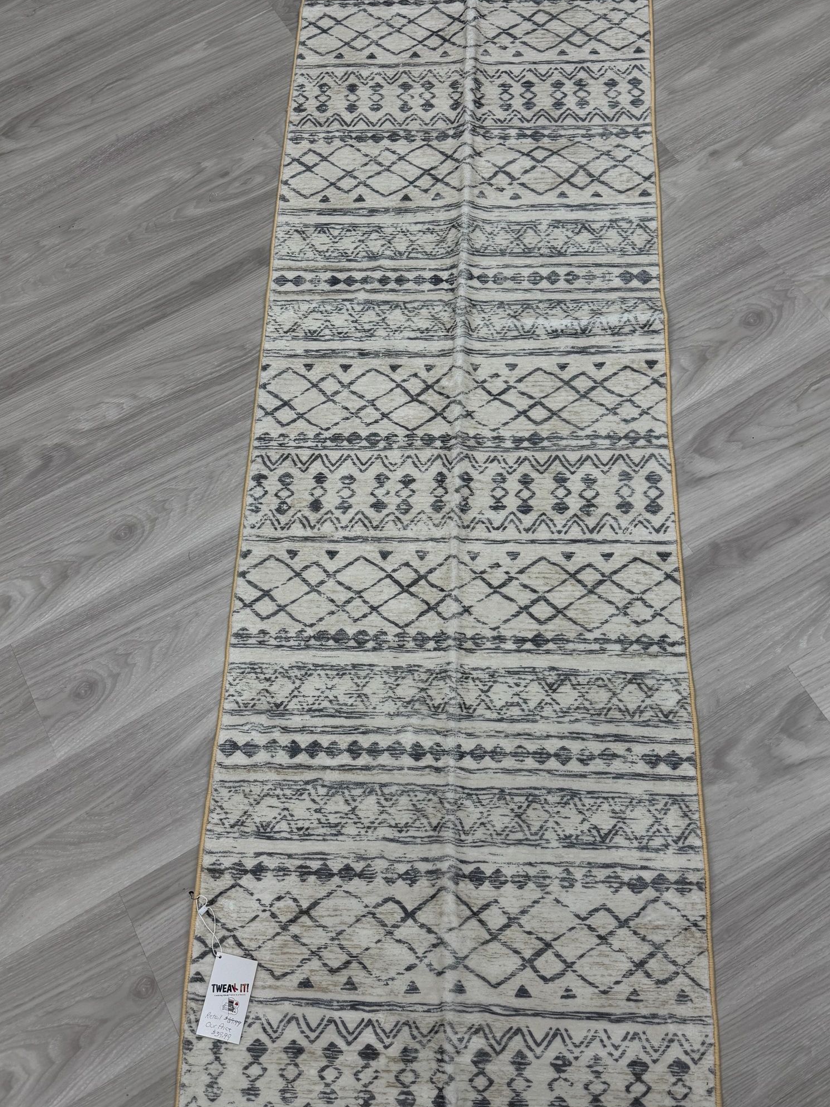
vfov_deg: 58.3
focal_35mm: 31
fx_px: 991
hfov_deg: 45.4
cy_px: 514
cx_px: 428
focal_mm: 6.76
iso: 64
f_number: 1.78
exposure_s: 1/120
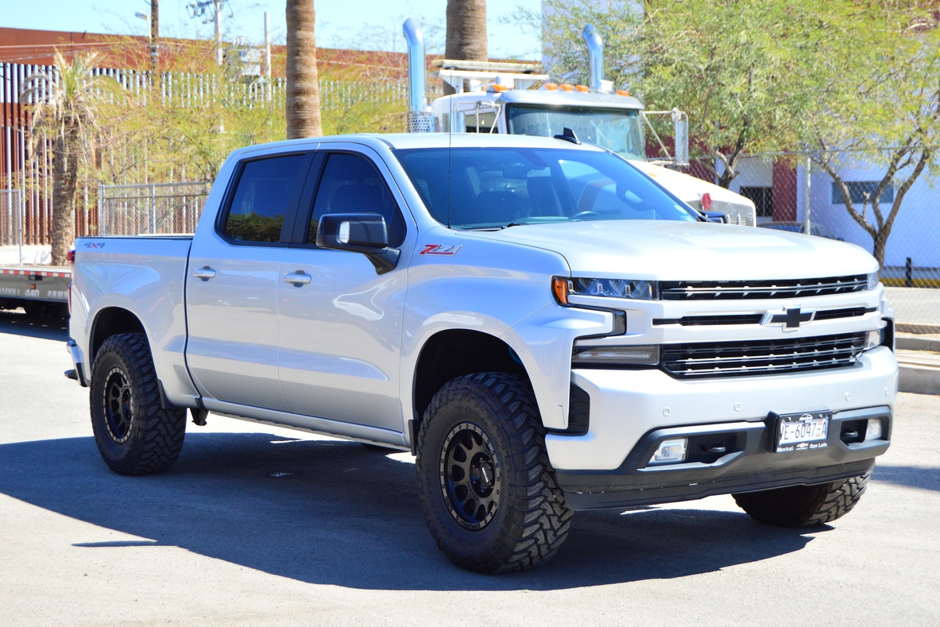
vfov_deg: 21.2
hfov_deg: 31.4
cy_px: 317
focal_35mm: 64
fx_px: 1671
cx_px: 470
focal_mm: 42
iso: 400
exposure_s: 1/640
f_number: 7.1
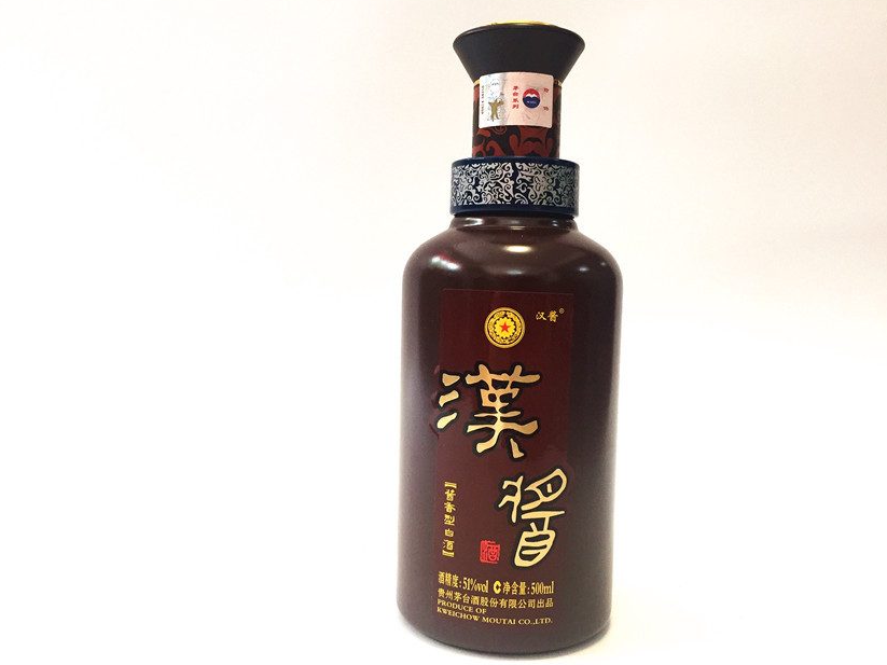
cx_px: 463
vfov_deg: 45.4
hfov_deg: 58.3
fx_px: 794
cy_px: 340
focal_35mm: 31
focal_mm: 4.15
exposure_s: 1/33
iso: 64
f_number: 2.2
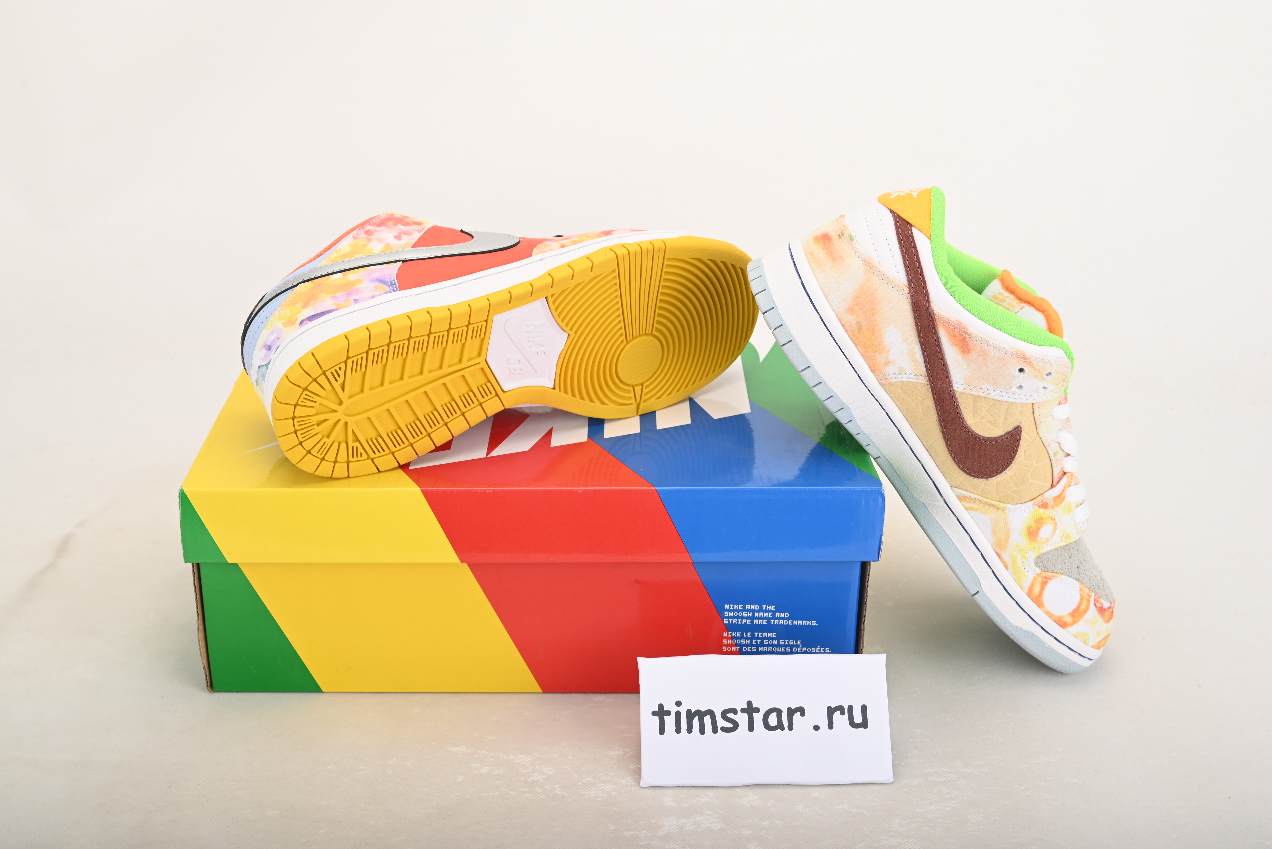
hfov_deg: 45.4
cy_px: 424
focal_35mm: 43
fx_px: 1520
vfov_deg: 31.2
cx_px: 636
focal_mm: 43
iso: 100
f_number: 11
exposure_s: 1/200
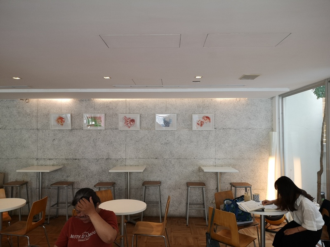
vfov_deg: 51.4
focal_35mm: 27
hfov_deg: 65.3
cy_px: 124
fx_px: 257
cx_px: 165
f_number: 1.8
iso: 64
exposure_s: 1/60
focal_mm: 3.95
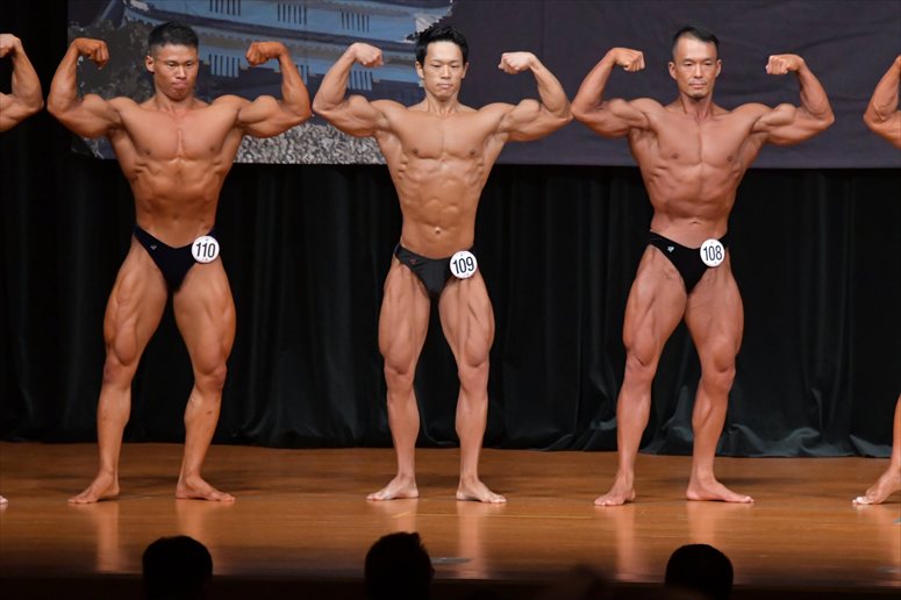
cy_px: 300
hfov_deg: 7.6
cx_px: 450
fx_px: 6754
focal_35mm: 270
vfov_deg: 5.1
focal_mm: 180
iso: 5000
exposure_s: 1/400
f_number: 5.6
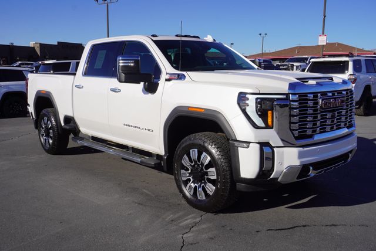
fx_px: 376
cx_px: 188
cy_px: 126
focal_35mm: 36
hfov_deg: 53.1
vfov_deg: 36.9
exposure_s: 1/250
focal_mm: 24
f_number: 11
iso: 100
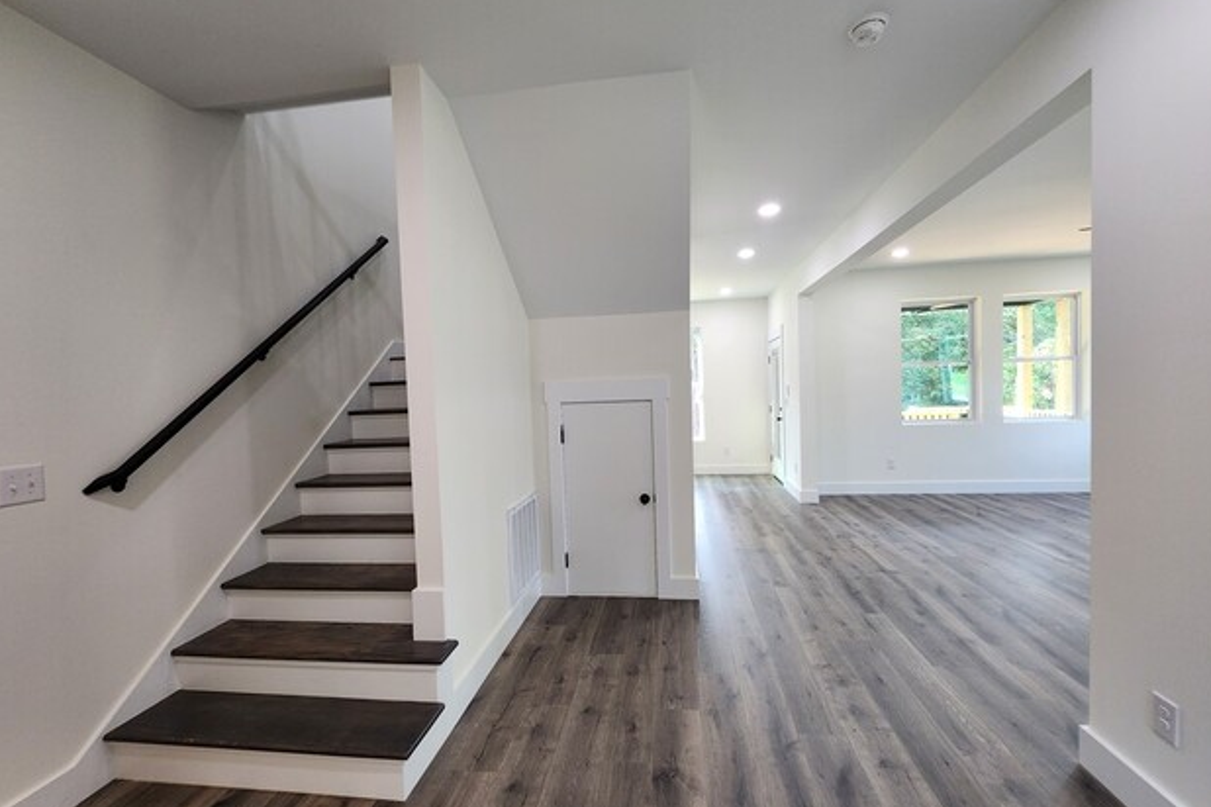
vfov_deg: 81.2
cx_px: 611
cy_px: 413
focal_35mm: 14
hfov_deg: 104.3
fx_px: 471
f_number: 2.2
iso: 160
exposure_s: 1/60
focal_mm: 2.2
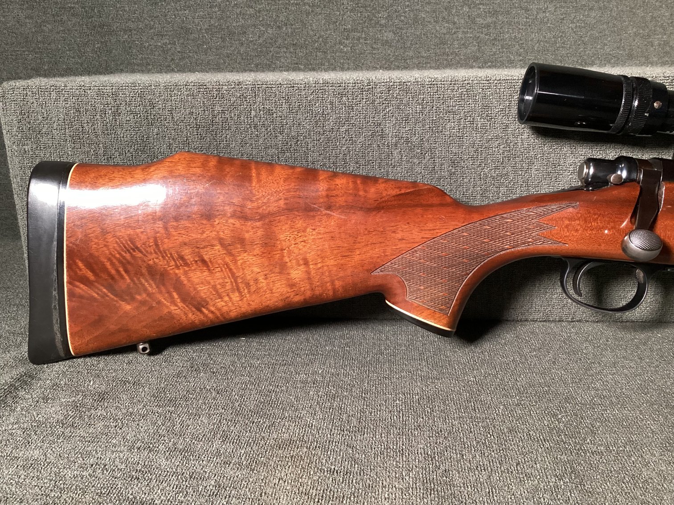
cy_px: 252
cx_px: 337
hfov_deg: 58.3
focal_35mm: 31
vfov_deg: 45.4
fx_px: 604
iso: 250
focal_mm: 3.3
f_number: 2.4
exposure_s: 1/40
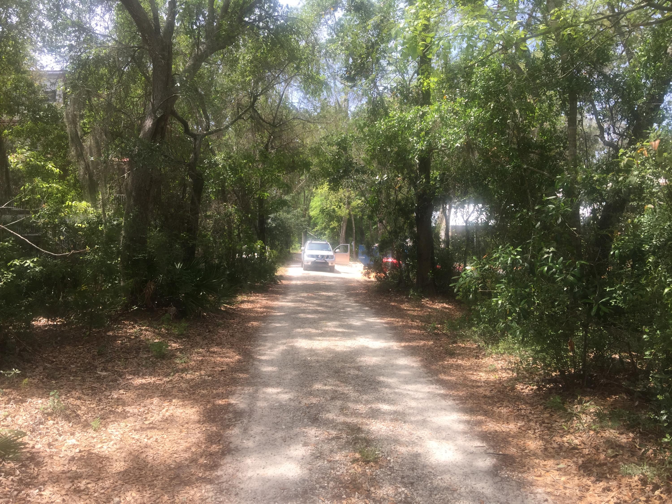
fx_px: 563
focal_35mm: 29
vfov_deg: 48.2
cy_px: 252
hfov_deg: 61.7
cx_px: 336
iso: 32
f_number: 2.2
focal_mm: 4.15
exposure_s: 1/460
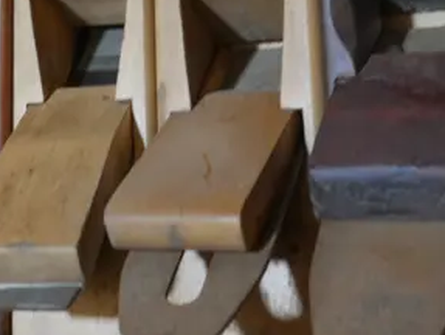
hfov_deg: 16.4
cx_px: -119
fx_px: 1467
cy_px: -184
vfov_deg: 12.3
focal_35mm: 114
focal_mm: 16
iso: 200
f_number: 3.6
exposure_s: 1/60
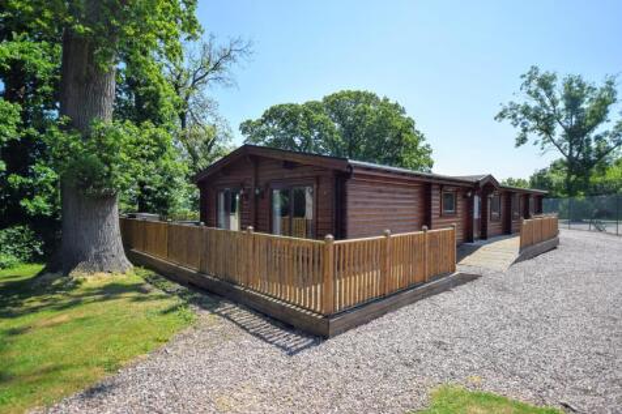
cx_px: 311
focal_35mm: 18
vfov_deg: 67.3
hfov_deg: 90.0
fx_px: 311
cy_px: 207
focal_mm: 12
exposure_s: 1/500
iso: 100
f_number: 4.5
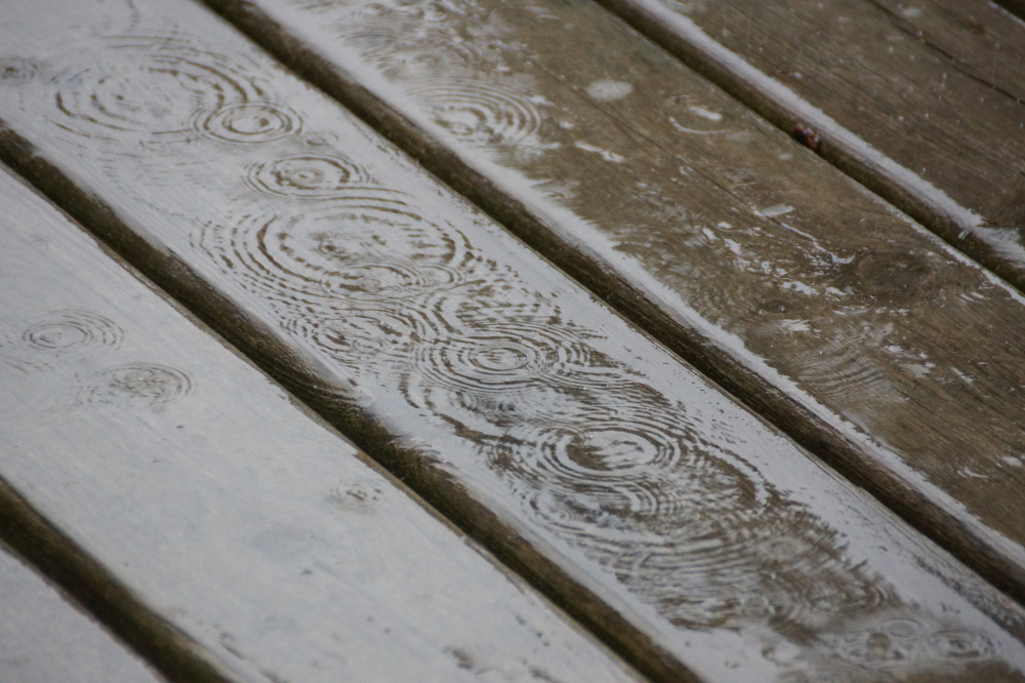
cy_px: 342
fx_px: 10673
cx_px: 512
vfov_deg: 3.7
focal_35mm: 375
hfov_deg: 5.5
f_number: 6.3
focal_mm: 250
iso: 1600
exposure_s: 1/400
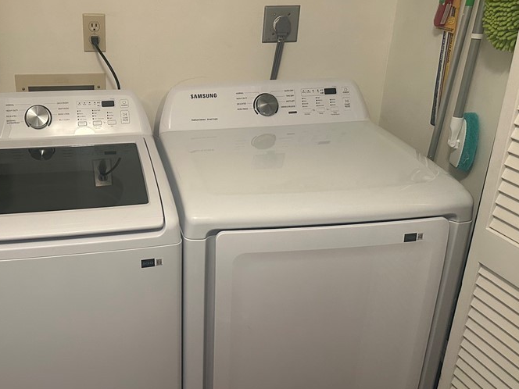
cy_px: 192
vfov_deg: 38.7
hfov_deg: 48.8
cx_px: 151
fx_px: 555
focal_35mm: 37
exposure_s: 1/60
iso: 400
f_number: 1.78
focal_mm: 6.86
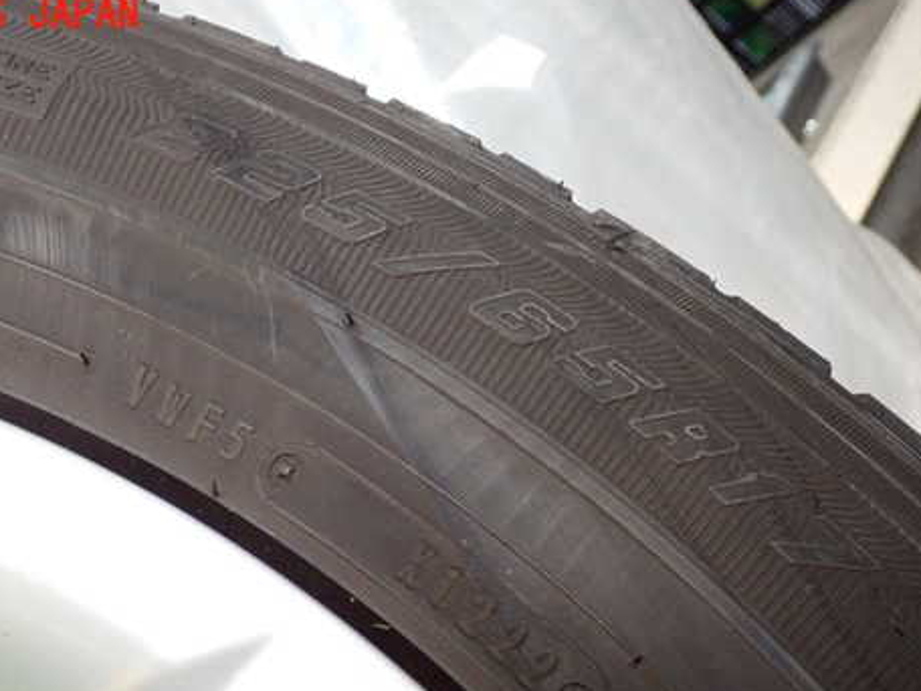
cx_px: 378
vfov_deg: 26.9
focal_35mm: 54
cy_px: 445
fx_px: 1437
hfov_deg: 35.4
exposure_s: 1/125
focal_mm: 7.31
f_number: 2.8
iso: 800
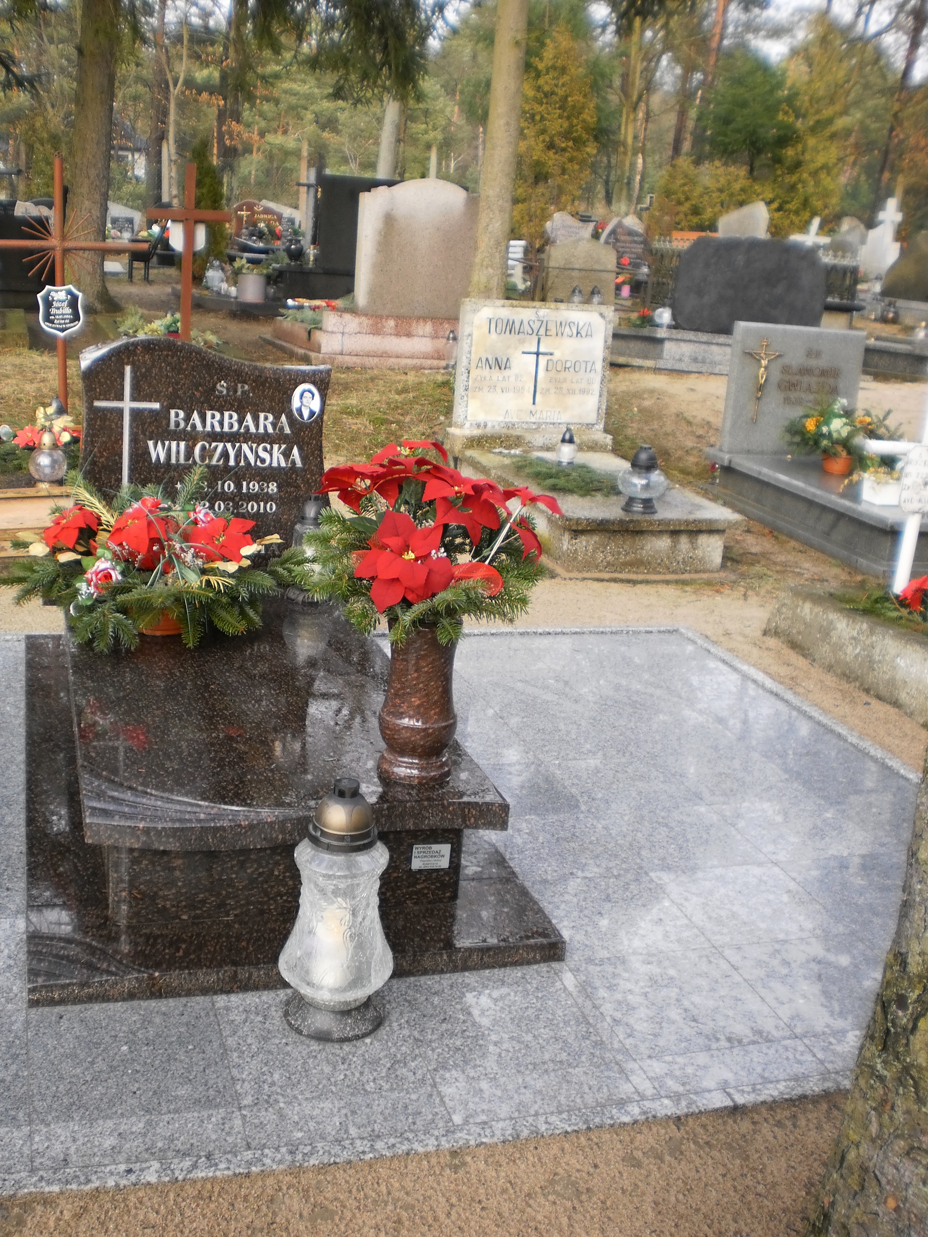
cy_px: 618
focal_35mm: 36
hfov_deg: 39.7
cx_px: 464
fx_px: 1287
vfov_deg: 51.4
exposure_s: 1/125
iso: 100
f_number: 3.1
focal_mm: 6.3
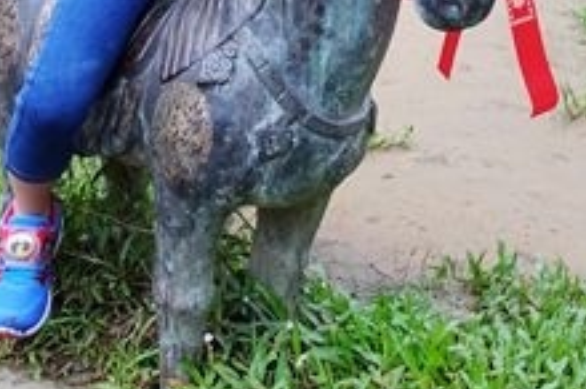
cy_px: -151
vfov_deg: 17.6
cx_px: 288
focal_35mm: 71
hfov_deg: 28.5
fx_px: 1154
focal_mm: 8.8
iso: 400
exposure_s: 1/30
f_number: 1.8
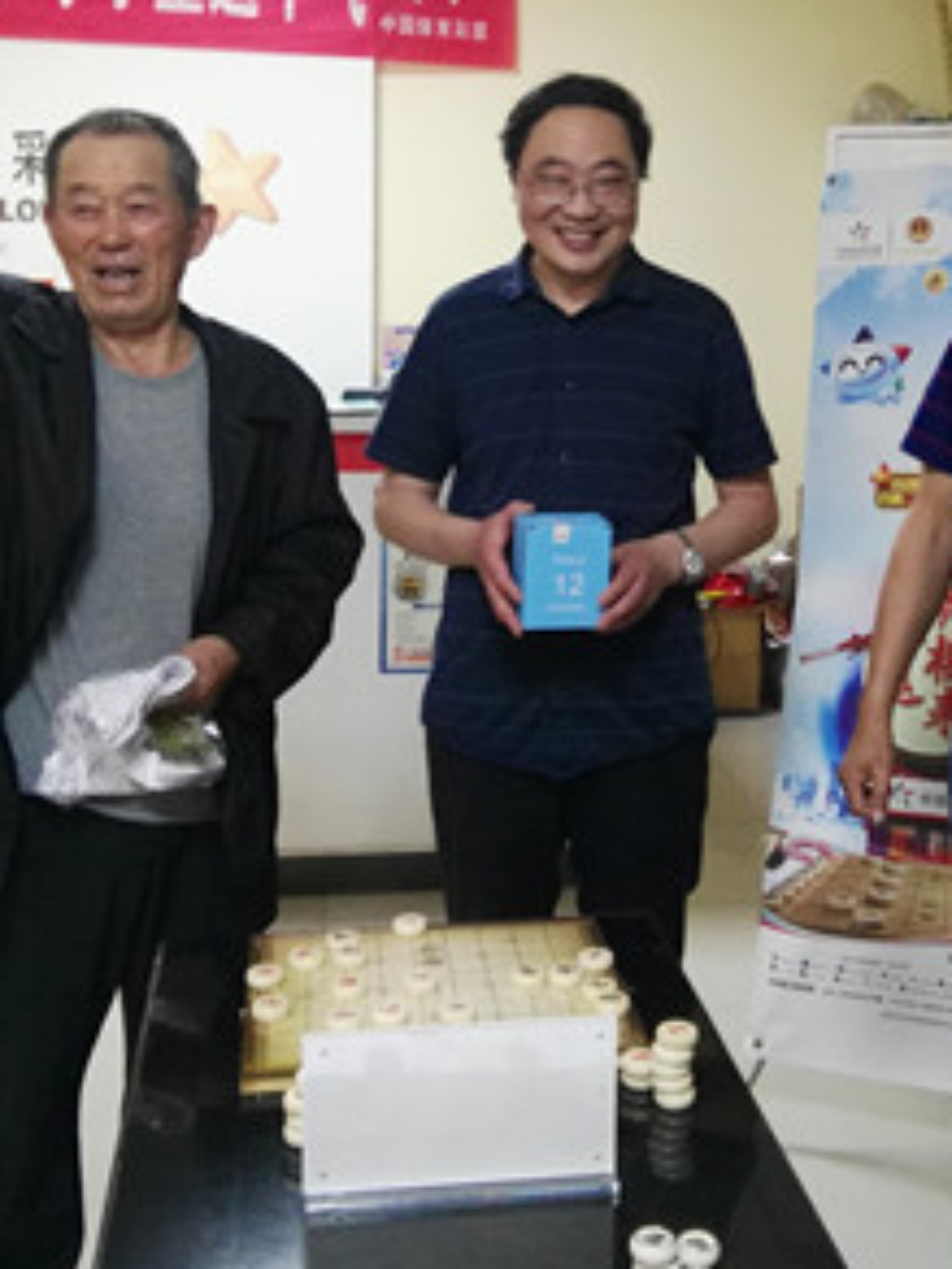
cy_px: 498
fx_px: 1760
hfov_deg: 30.0
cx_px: 643
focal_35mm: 48
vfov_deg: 39.5
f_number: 2
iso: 273
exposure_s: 1/30
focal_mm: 2.96
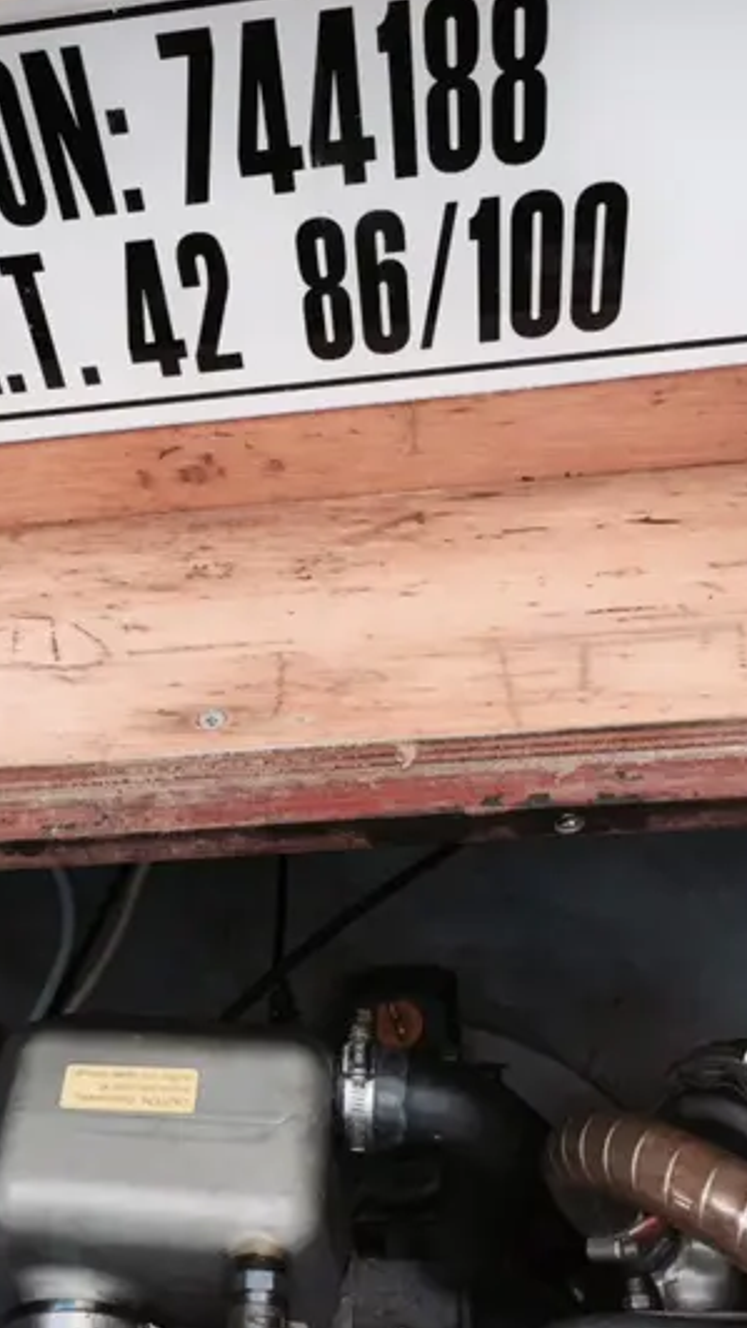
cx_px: 215
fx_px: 1339
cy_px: 659
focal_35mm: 38
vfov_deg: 52.8
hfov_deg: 30.8
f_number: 2.2
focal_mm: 4.15
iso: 32
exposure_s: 1/40
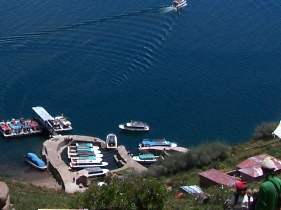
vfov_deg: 11.9
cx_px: -7
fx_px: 998
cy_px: -13
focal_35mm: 123
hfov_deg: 15.7
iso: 80
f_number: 5.6
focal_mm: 6.3
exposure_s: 1/500
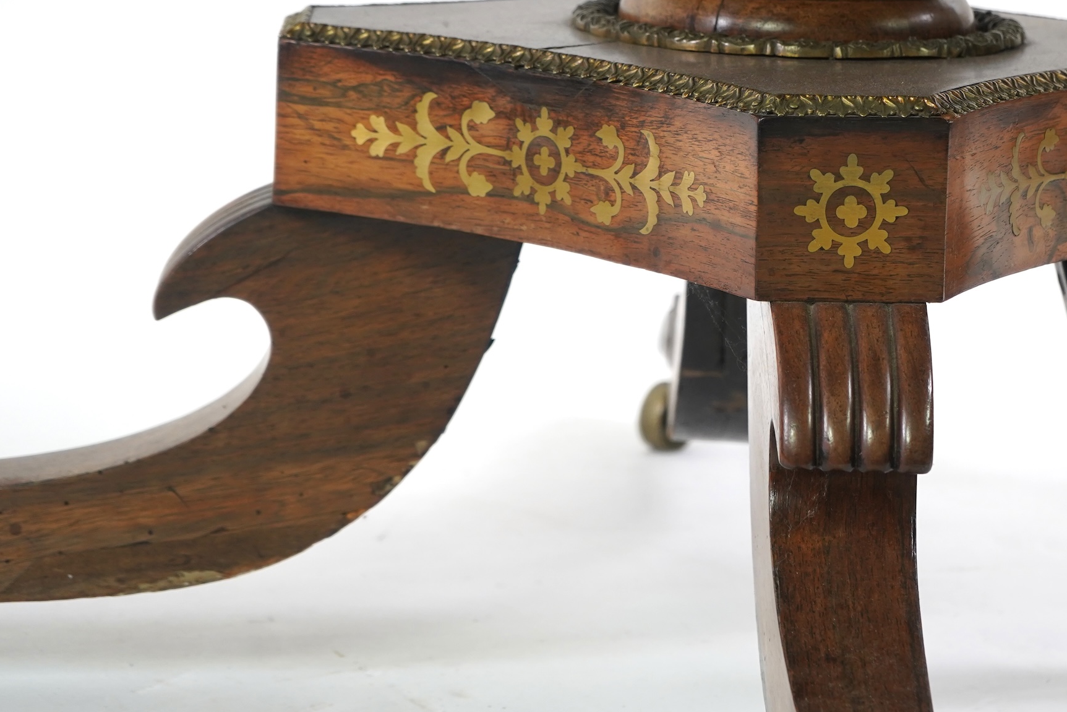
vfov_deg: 11.4
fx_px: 3556
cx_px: 857
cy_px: 128
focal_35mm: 120
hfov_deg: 16.9
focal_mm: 69
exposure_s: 1/80
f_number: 5.6
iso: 800
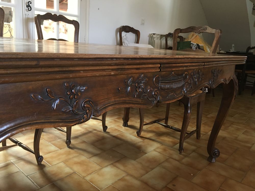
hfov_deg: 61.7
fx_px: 214
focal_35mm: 29
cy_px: 96
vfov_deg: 48.2
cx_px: 128
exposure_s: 1/33
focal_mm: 4.15
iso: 160
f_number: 2.2
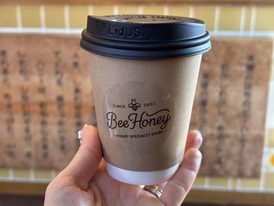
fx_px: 412
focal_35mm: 52
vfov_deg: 28.0
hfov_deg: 36.8
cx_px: 137
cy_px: 103
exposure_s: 1/120
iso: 64
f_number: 1.6
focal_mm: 5.96
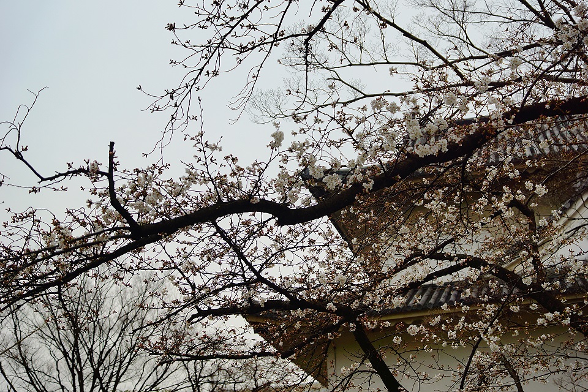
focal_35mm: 52
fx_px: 857
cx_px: 294
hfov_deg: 37.9
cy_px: 196
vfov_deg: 25.8
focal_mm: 35
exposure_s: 1/640
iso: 100
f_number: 2.8
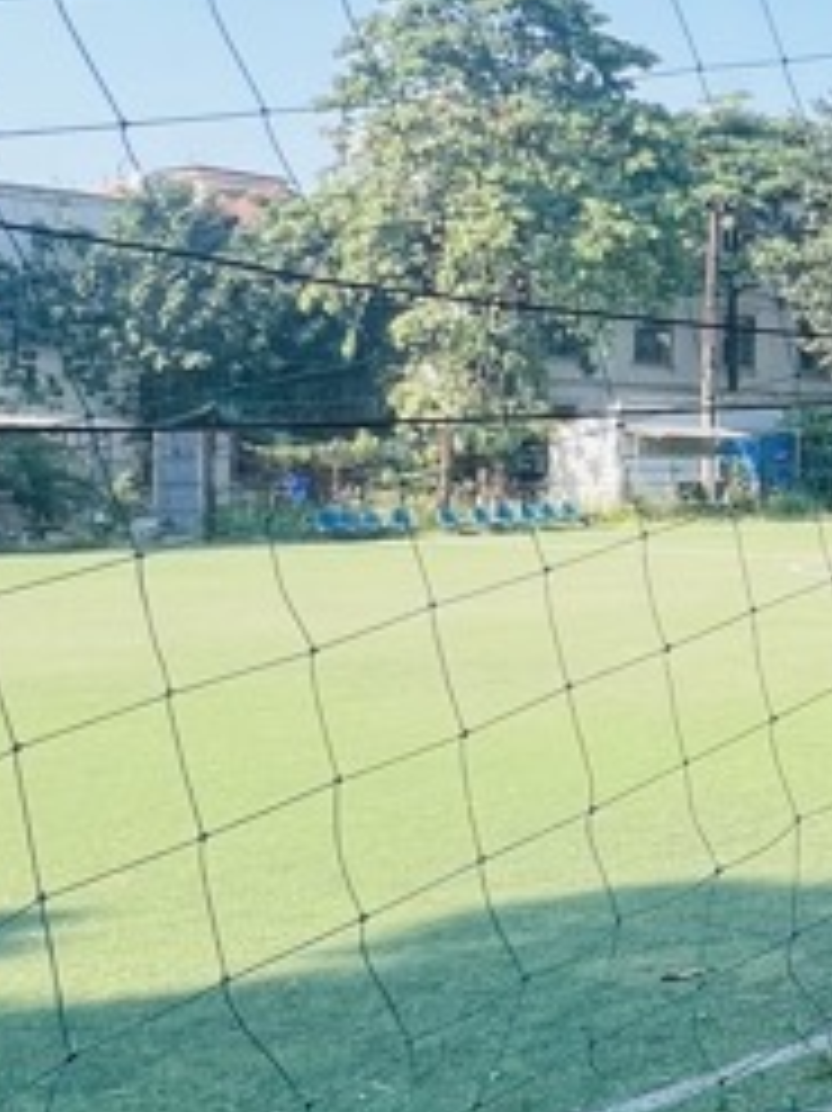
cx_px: 1300
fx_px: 1732
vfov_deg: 35.4
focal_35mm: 54
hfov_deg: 21.8
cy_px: 428
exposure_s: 1/576
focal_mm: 1.57
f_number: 1.8
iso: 32
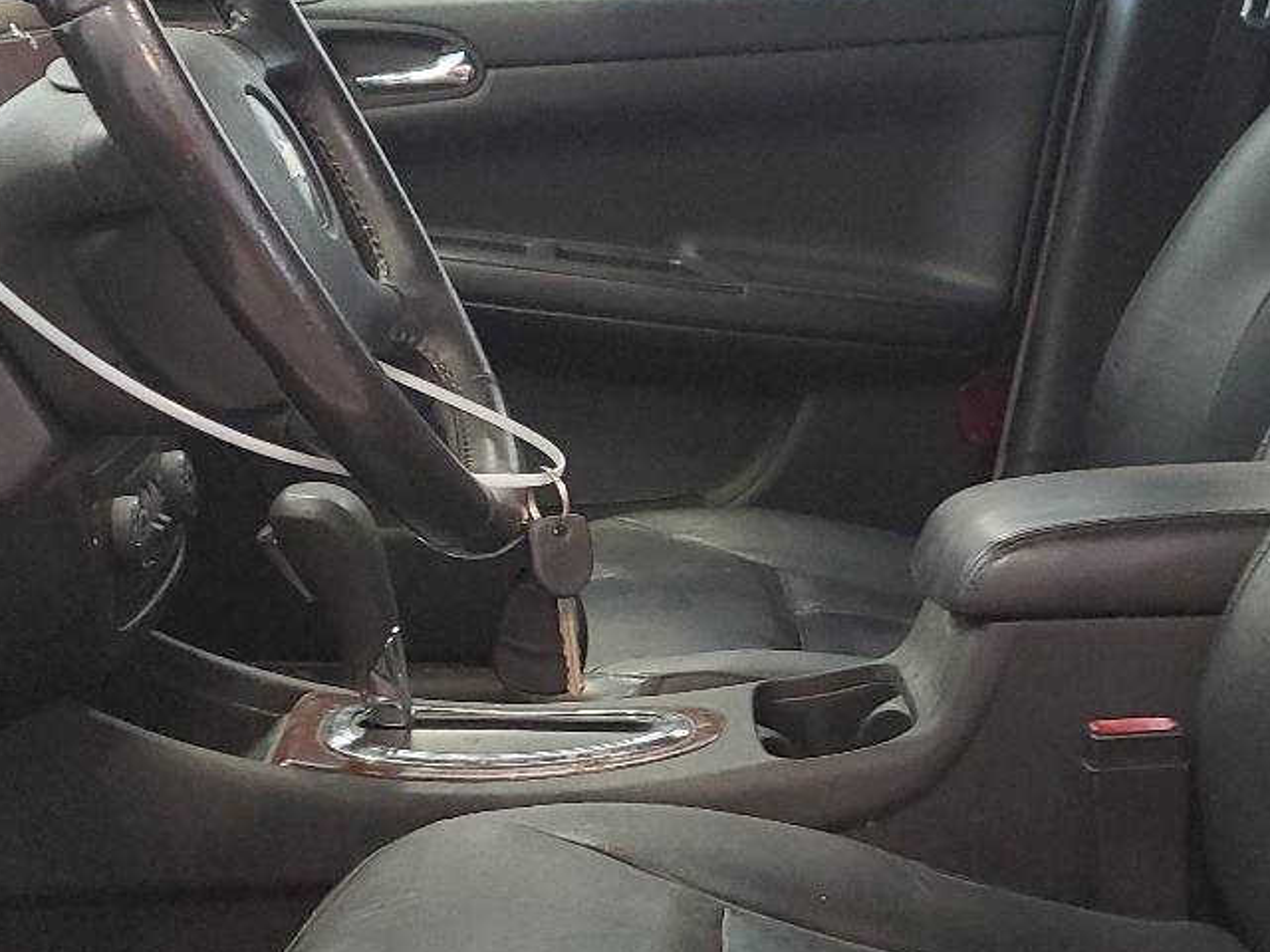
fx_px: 2385
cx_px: 730
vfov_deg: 22.5
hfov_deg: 29.8
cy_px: 629
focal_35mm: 65
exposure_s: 1/60.2
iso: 182
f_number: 1.5
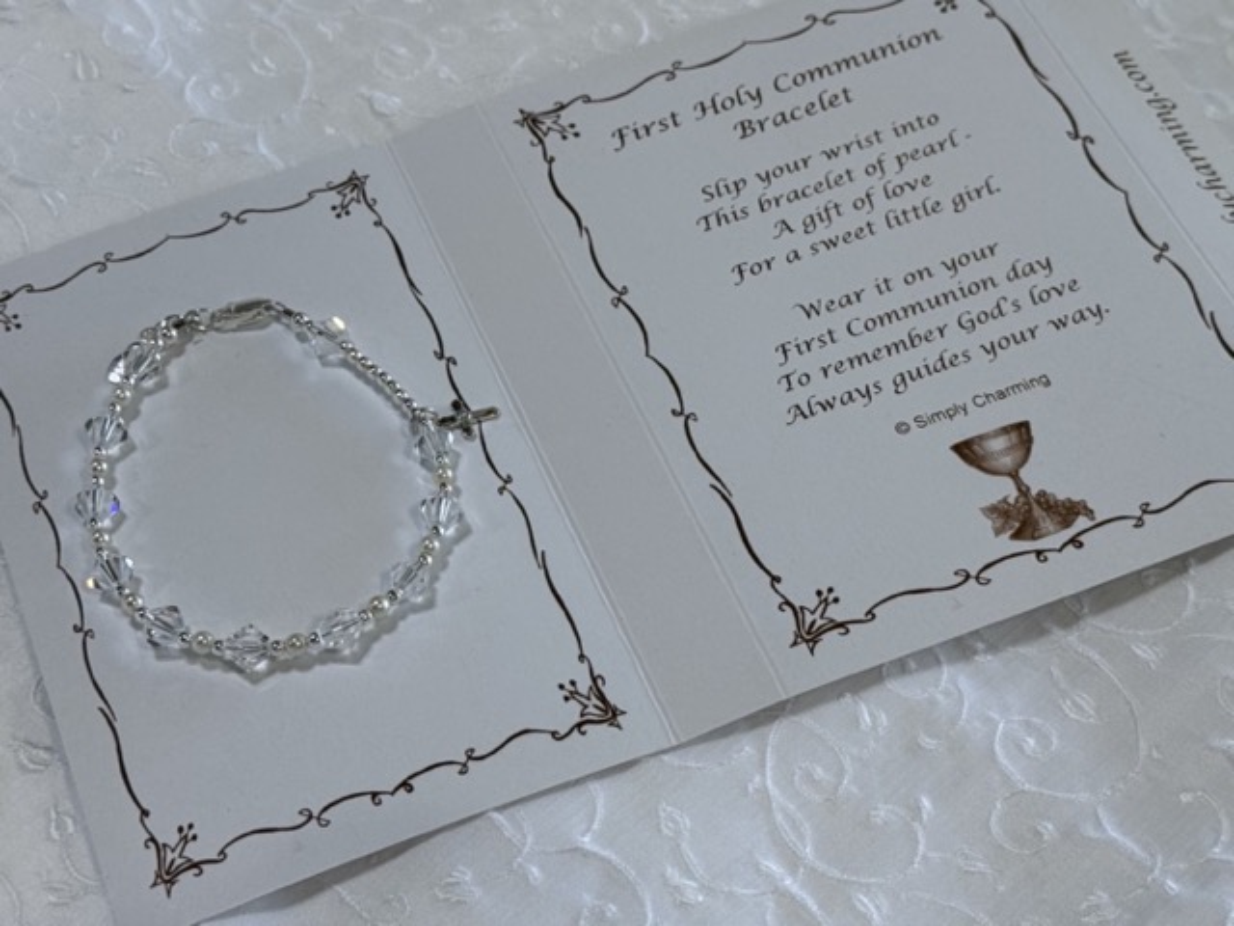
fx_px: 1711
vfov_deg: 30.3
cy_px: 463
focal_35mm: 48
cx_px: 617
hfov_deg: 39.7
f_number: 1.78
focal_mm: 6.76
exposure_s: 1/481
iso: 64
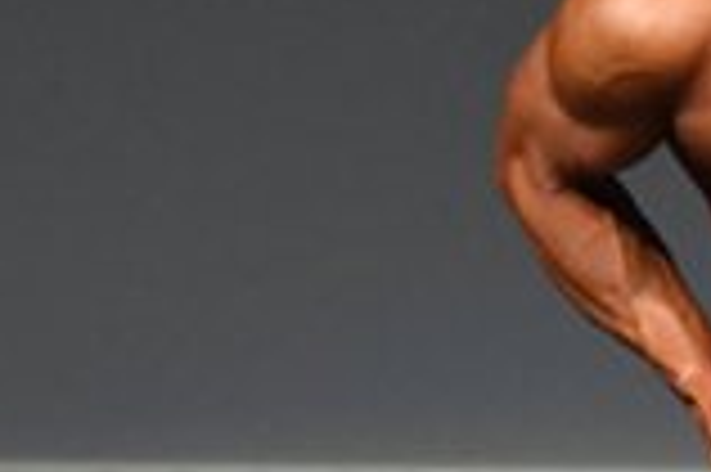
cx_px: 1042
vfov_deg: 0.6
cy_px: 342
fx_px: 43681
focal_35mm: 2214
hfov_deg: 0.9
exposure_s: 1/400
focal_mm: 300
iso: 4000
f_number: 5.6
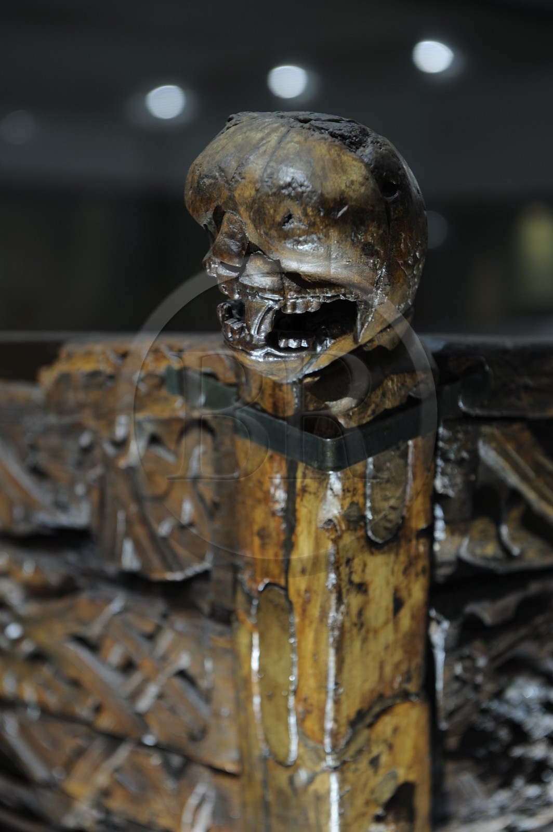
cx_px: 276
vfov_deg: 28.9
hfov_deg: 19.4
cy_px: 416
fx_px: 1616
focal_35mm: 70
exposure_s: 1/1.67
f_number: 5
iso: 200
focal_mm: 70
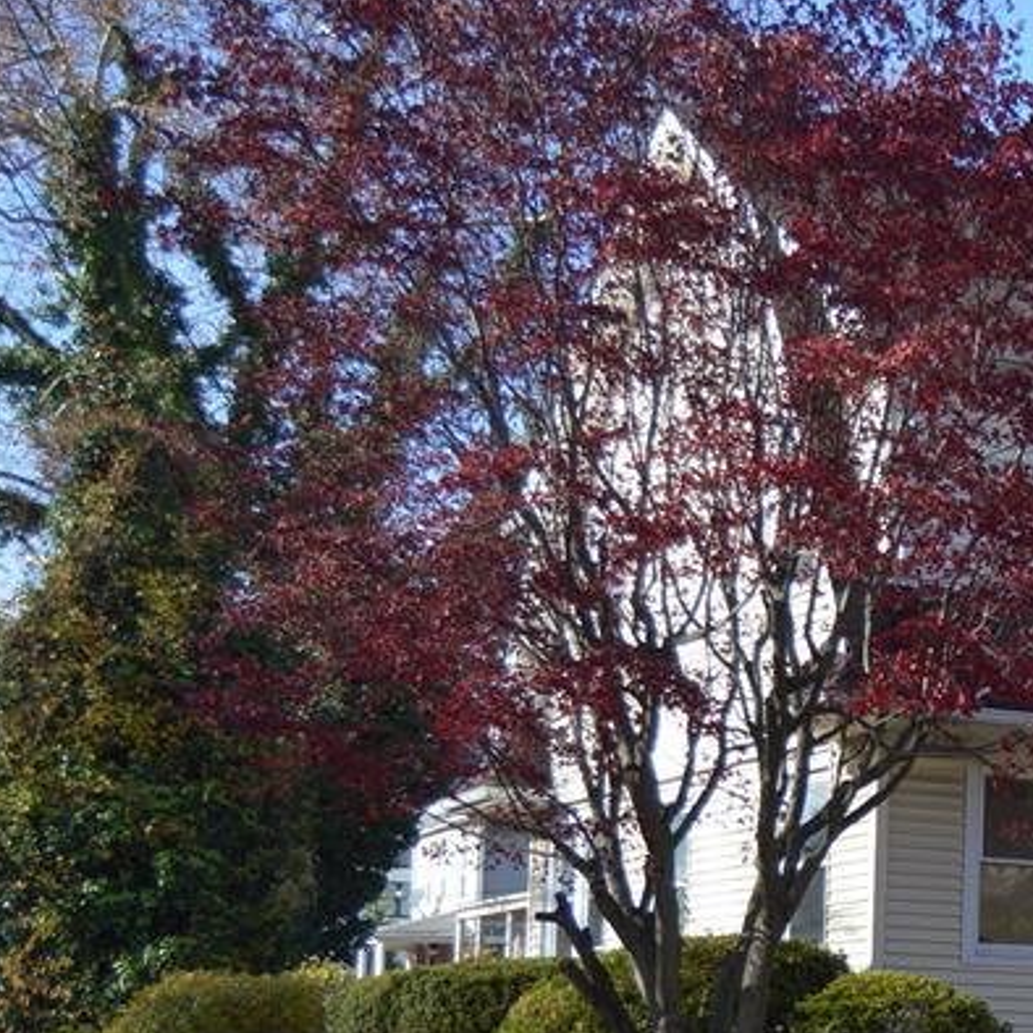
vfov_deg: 22.4
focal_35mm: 76
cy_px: 860
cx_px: 1329
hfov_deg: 20.8
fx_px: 2569
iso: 100
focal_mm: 23
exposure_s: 1/500
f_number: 3.8
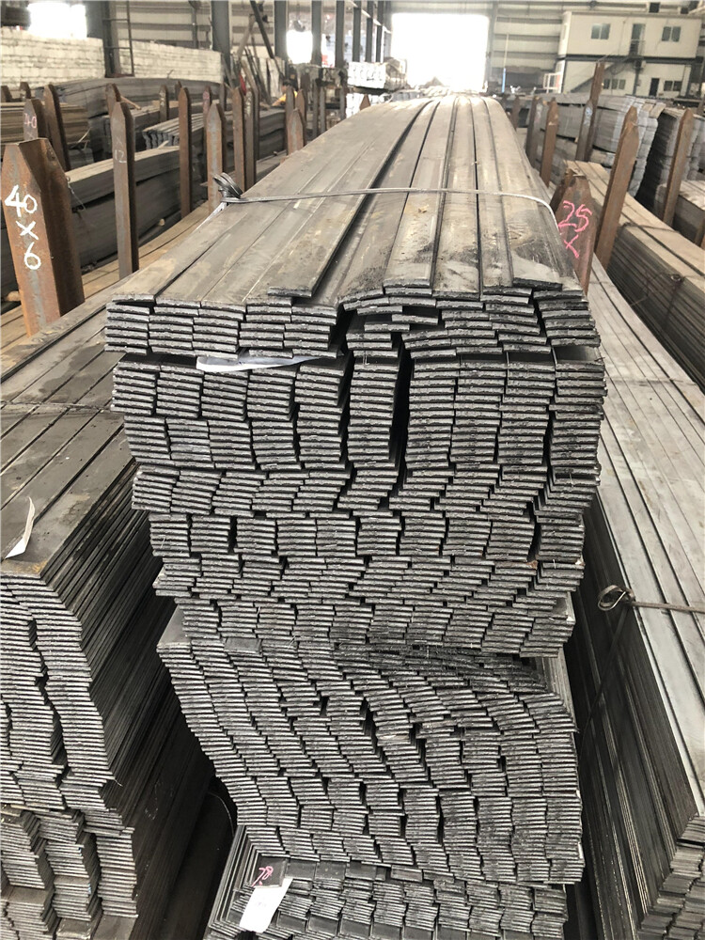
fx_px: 760
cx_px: 352
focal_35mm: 28
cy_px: 470
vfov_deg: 63.4
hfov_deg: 49.7
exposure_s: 1/15
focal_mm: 3.99
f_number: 1.8
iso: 64
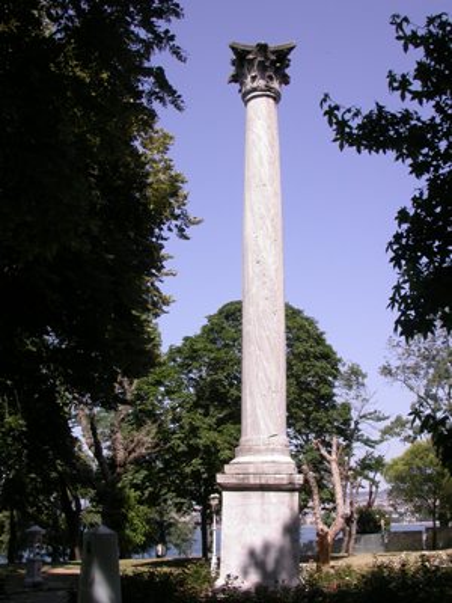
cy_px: 302
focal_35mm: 38
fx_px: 662
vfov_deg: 49.0
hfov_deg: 37.7
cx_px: 226
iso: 100
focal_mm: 7.85
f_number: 4.7
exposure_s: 1/500
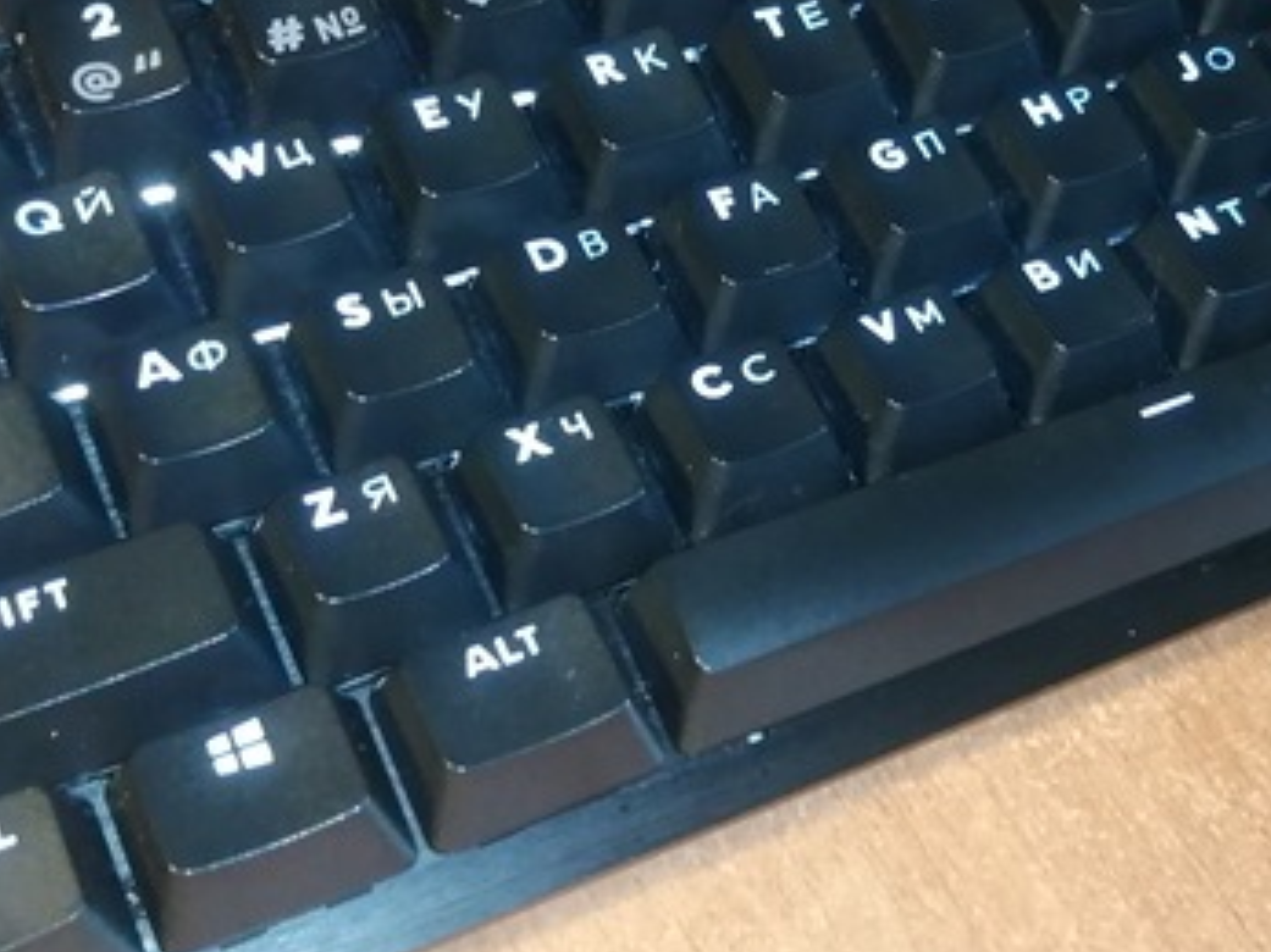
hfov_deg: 32.8
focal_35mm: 57
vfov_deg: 25.6
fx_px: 2092
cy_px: 454
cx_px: 1026
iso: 320
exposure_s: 1/33.3
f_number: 1.8
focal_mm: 3.46
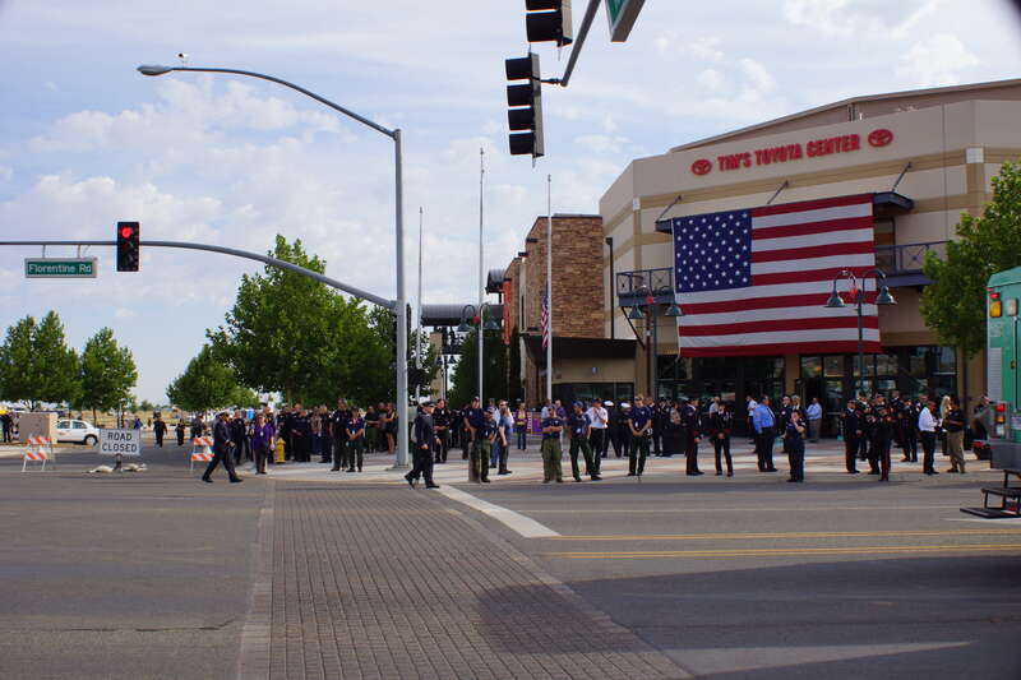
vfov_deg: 36.9
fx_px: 1021
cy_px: 340
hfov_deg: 53.1
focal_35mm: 36
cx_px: 510
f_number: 13
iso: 100
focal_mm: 24
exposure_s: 1/100
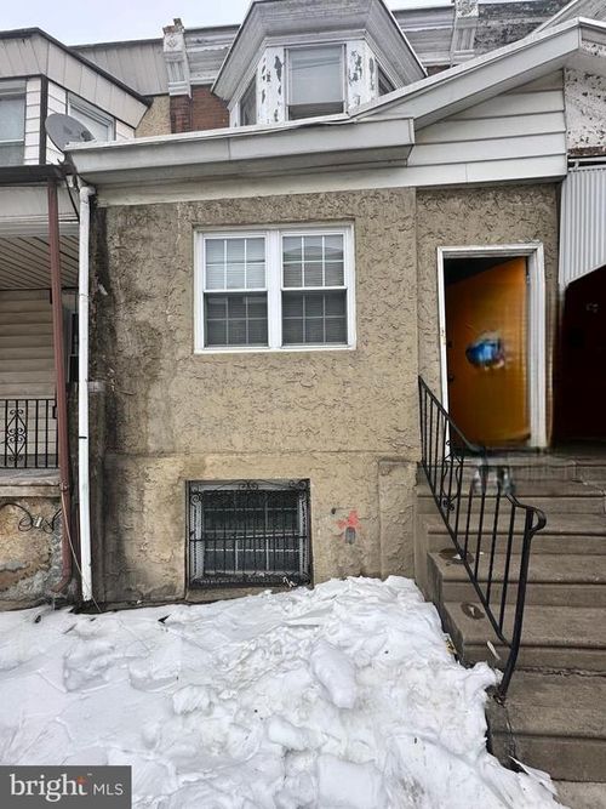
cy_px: 404
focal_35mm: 14
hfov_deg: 85.7
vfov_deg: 102.1
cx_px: 303
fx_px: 327
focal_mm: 2.22
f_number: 2.2
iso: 40
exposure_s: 1/388
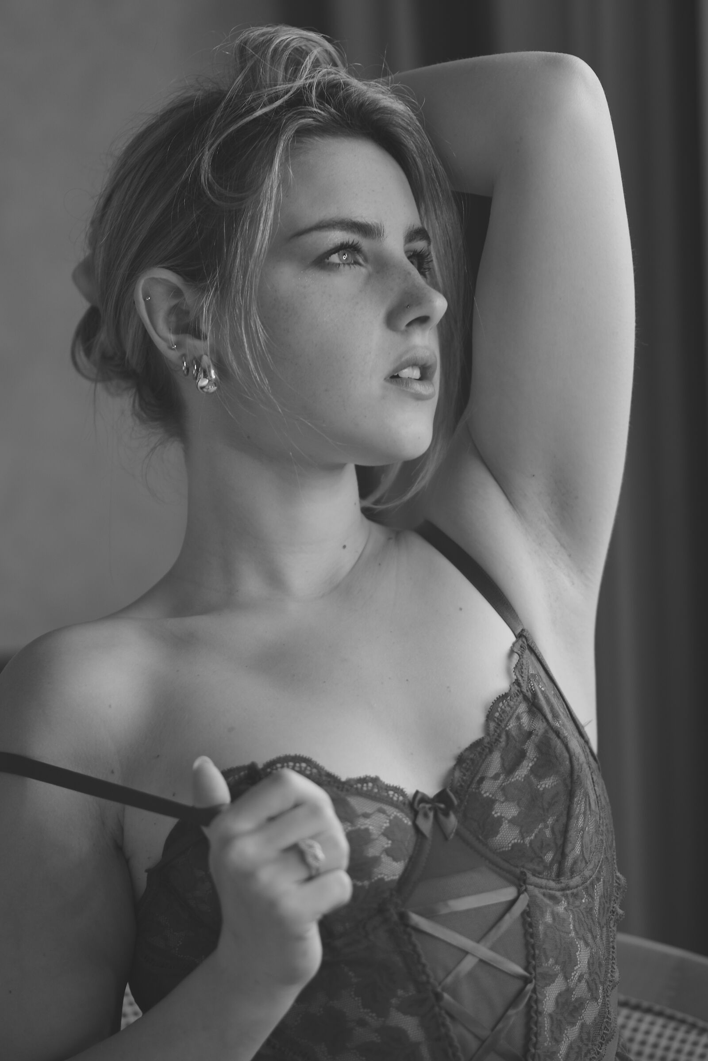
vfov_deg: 16.1
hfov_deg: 10.8
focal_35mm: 127
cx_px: 354
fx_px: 3746
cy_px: 530
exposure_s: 1/160
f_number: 2
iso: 200
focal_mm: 85
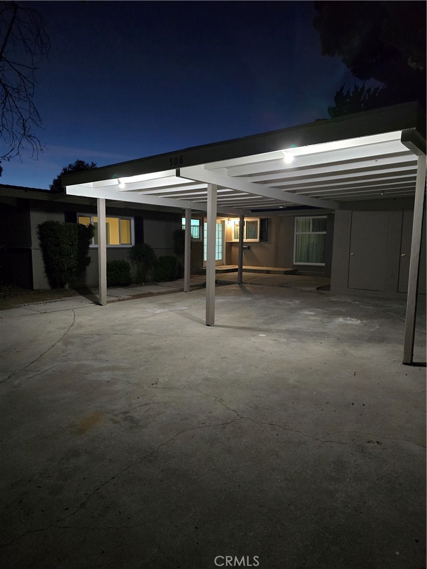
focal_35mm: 23
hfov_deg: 58.9
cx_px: 214
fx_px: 378
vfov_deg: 73.9
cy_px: 284
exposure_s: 1/60
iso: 2000
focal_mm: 6.3
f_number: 1.7
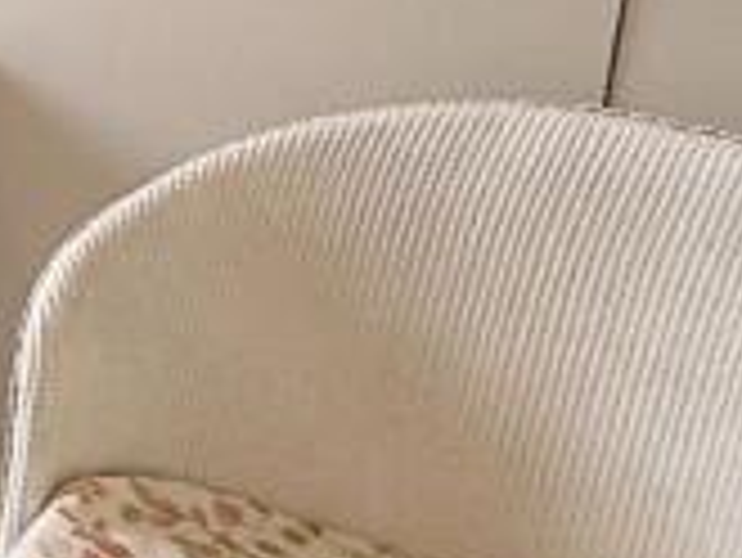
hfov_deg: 13.9
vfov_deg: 15.1
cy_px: -387
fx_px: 1866
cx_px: -1124
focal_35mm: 87
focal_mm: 2.22
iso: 50
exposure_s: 1/112
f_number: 2.2
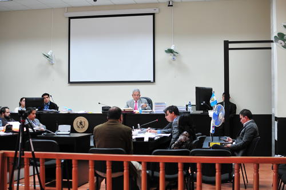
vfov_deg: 25.7
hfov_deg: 37.9
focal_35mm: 52
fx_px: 417
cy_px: 95
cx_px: 143
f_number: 2.8
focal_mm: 35
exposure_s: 1/40
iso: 400
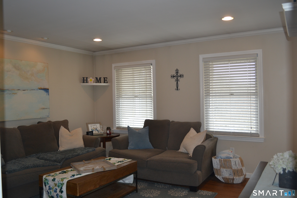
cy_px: 99
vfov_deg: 43.6
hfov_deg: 61.9
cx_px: 148
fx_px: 247
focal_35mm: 30
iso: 360
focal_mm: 20
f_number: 4
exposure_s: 1/125
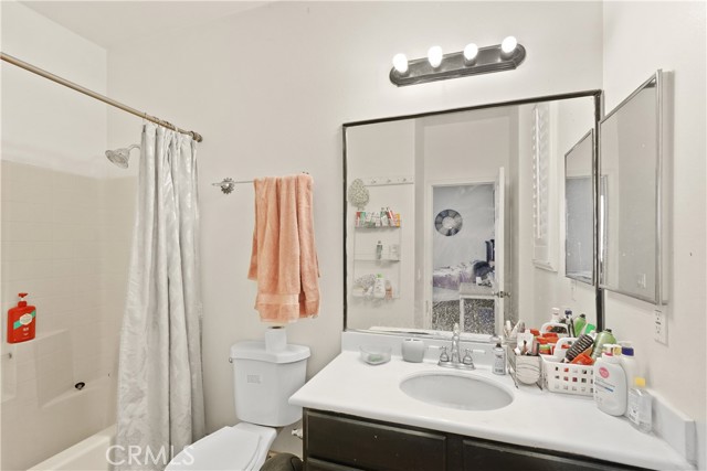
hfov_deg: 96.7
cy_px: 236
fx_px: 314
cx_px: 354
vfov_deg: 73.8
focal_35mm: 16
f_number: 4.5
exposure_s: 1/25
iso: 2000
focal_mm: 16
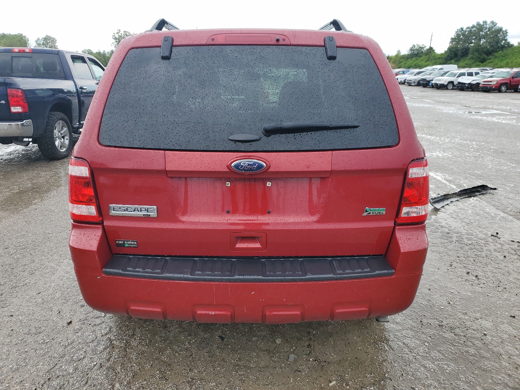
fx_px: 391
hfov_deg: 67.3
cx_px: 260
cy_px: 195
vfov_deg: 53.1
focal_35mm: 26
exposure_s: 1/588
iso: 50
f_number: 1.5
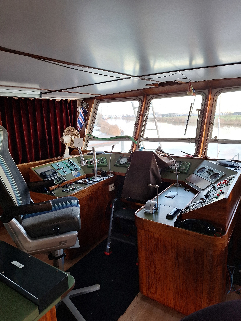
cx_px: 120
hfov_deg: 58.9
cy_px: 160
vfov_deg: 73.9
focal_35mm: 23
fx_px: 213
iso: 100
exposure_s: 1/50
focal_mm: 5.54
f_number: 1.8
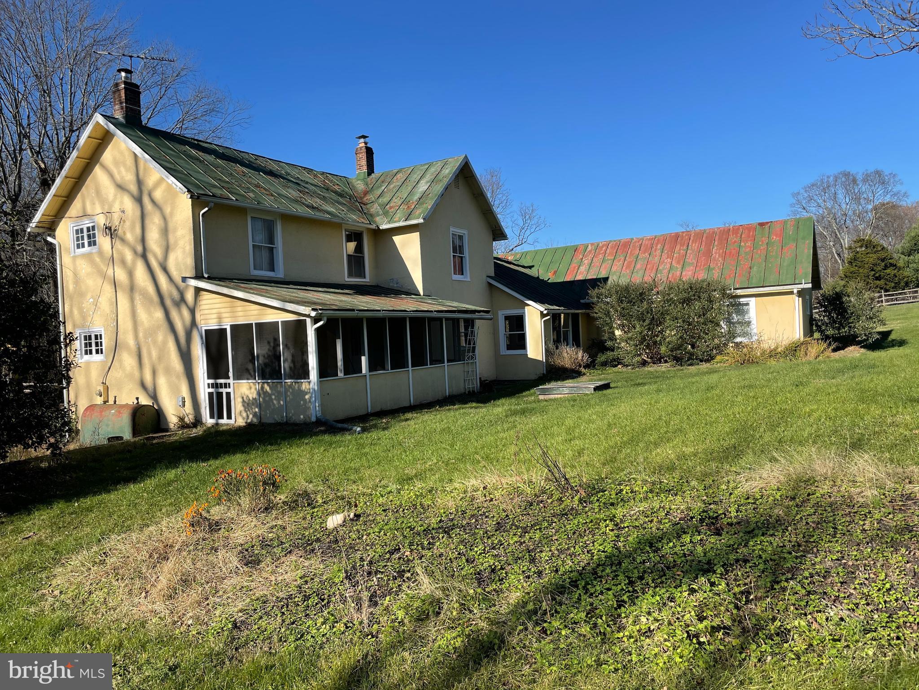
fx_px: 690
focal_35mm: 26
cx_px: 460
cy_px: 345
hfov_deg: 67.3
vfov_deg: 53.1
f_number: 1.6
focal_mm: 4.2
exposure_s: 1/2681
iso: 32
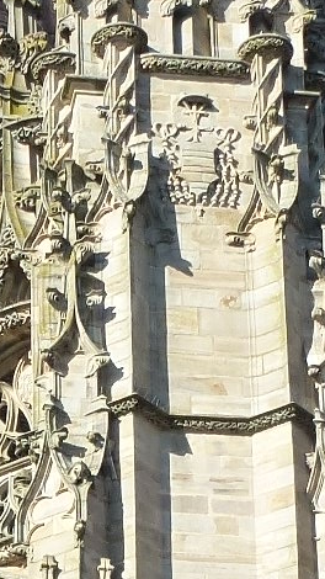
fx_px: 2623
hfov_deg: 7.1
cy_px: 690
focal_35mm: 171
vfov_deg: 12.3
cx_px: -7
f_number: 4
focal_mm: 6.4
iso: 160
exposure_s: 1/400
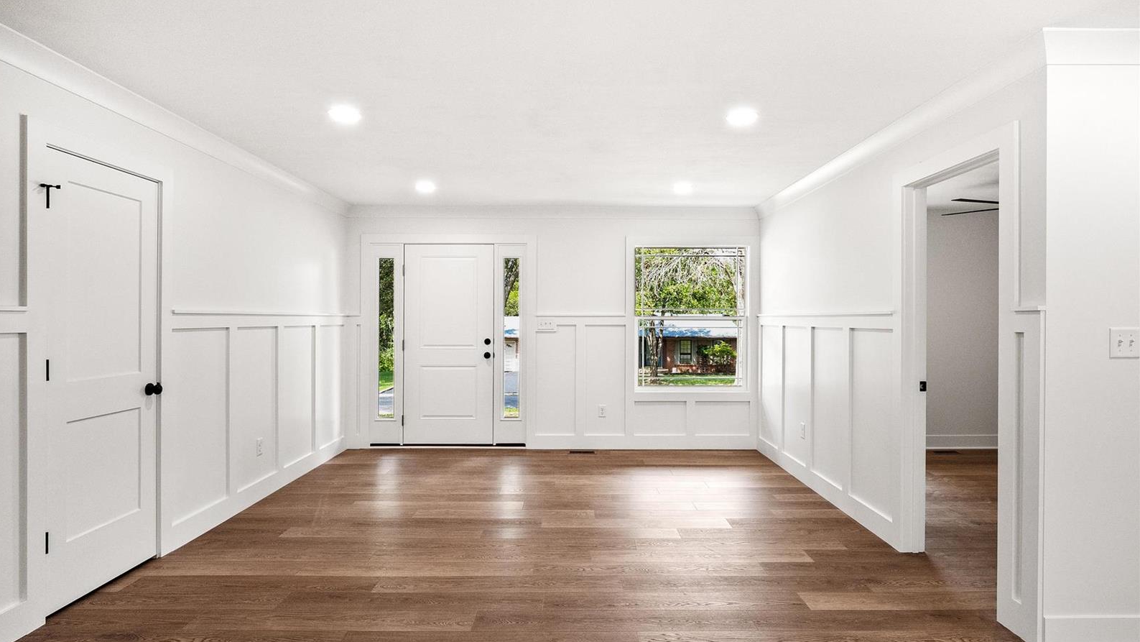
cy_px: 331
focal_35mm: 19
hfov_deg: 89.6
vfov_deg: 58.3
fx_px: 574
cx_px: 566
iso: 400
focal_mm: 9
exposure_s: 1/40
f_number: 6.3
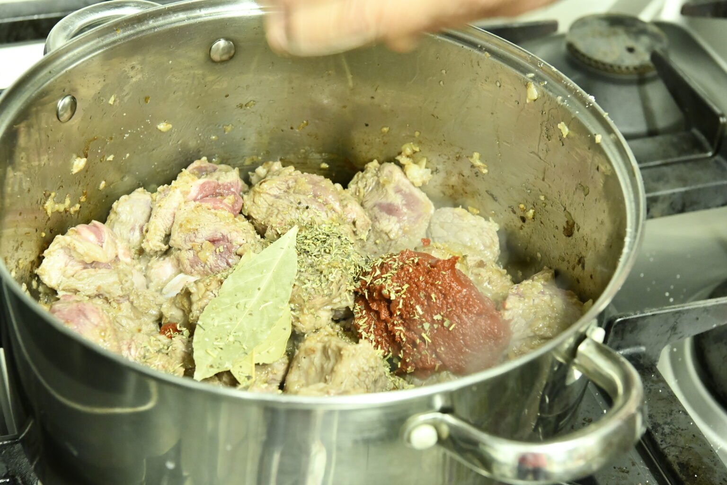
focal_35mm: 70
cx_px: 364
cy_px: 242
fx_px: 1414
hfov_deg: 28.8
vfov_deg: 19.5
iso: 10000
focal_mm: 70
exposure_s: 1/30
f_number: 9
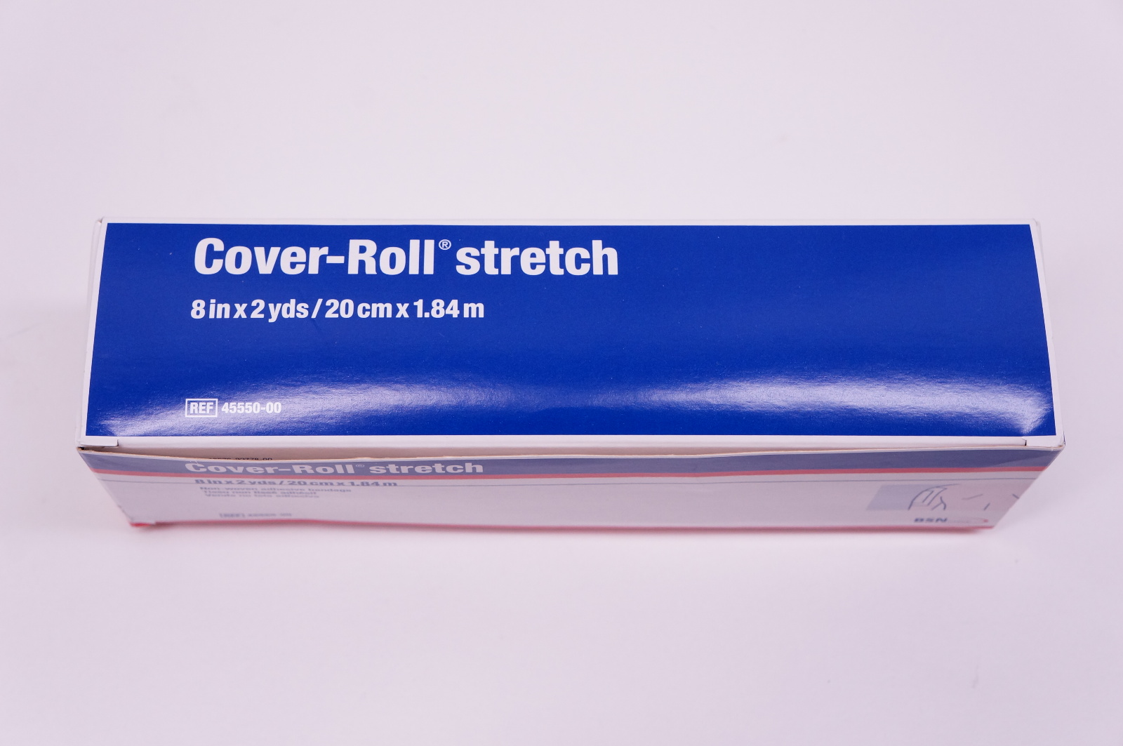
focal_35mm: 50
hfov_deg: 40.0
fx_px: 1542
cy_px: 373
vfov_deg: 27.2
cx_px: 562
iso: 800
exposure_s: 1/125
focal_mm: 33
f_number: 7.1
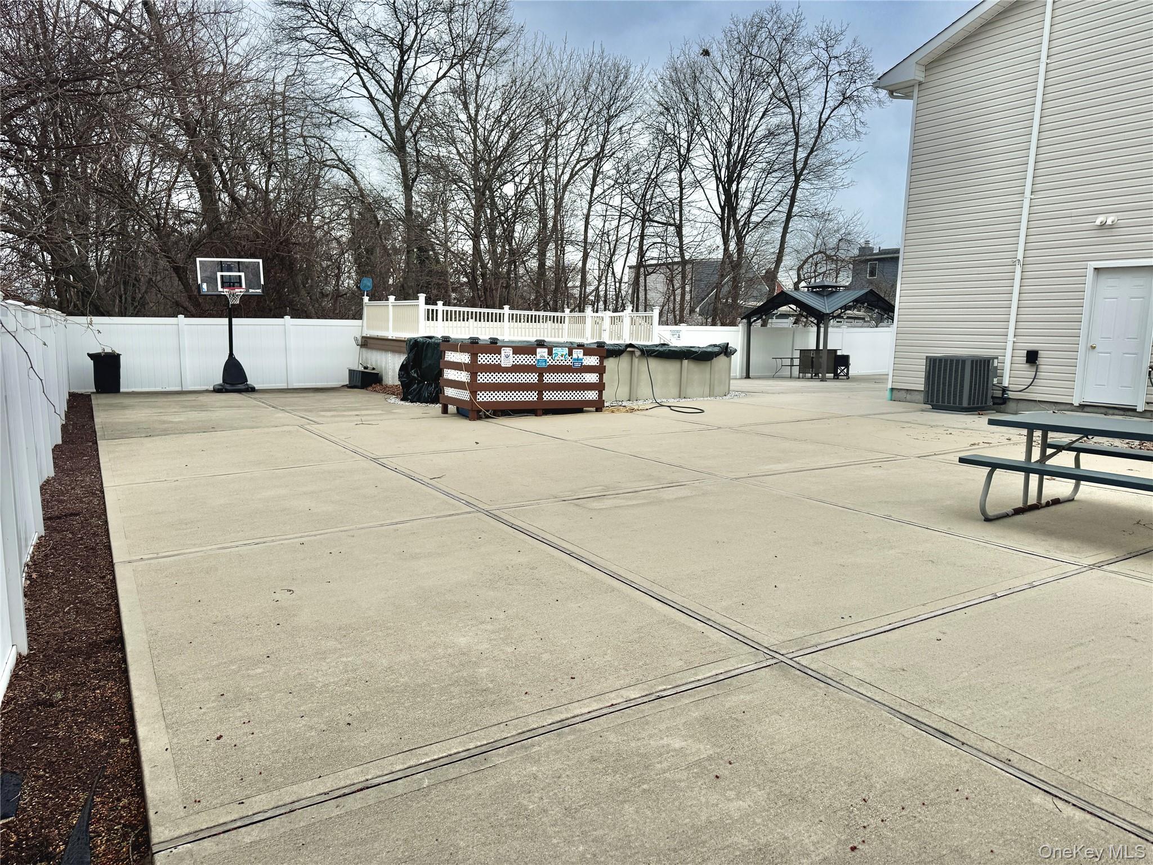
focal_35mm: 24
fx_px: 799
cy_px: 432
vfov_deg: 56.8
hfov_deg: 71.6
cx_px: 576
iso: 64
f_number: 1.78
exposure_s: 1/121
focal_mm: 6.76
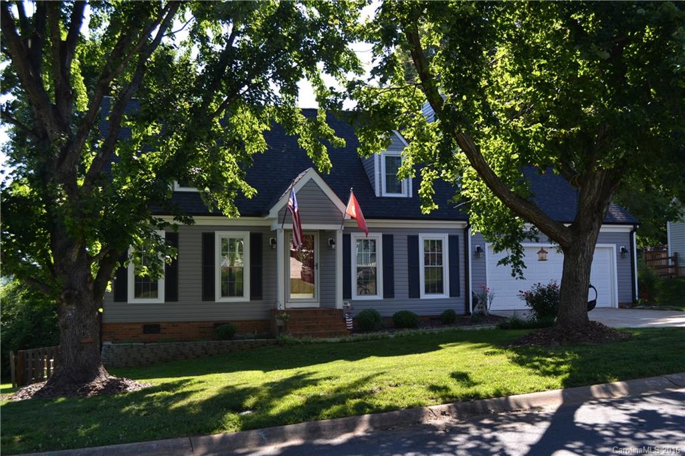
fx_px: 685
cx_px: 342
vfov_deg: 36.8
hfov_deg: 53.1
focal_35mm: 36
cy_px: 228
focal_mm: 24
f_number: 5.6
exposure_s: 1/125
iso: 110
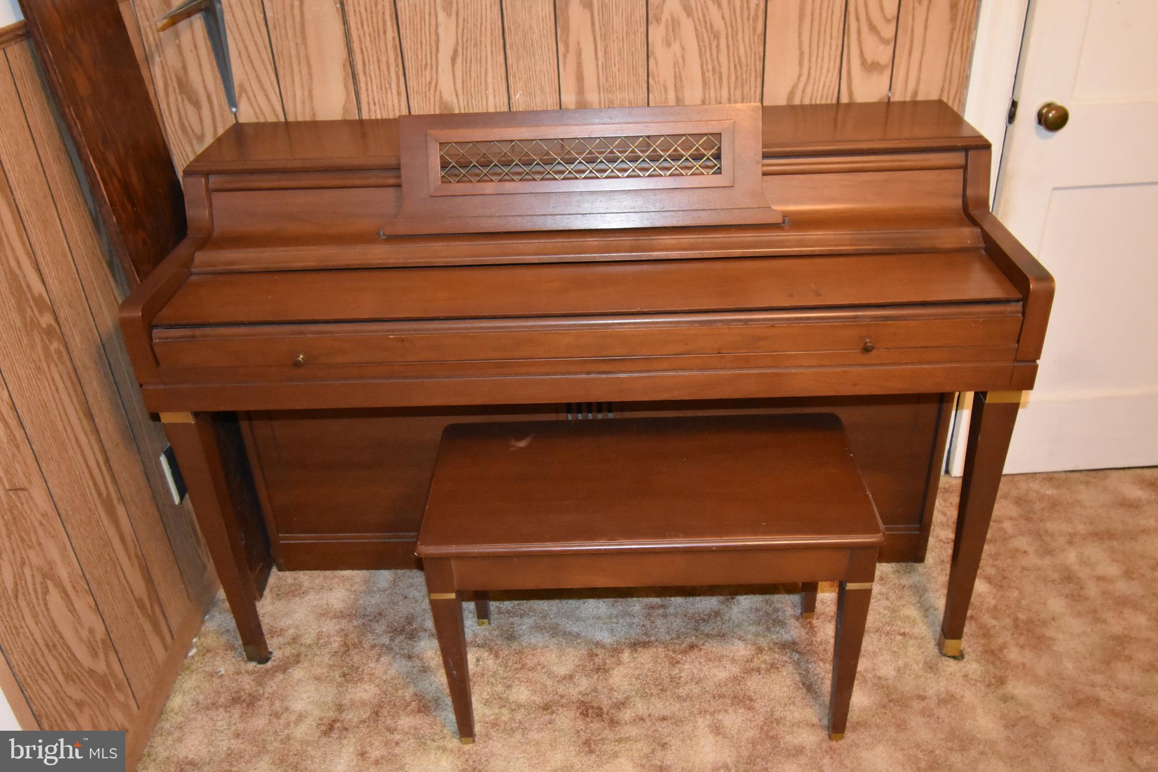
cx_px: 579
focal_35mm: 30
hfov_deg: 61.9
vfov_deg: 43.6
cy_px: 386
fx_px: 965
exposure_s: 1/60
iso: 6400
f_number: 5.6
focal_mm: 20
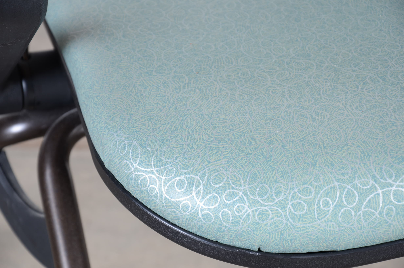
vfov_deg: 8.7
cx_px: 202
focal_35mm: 158
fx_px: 1764
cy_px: 134
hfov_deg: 13.1
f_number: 8
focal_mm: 105
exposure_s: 1/125
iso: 125
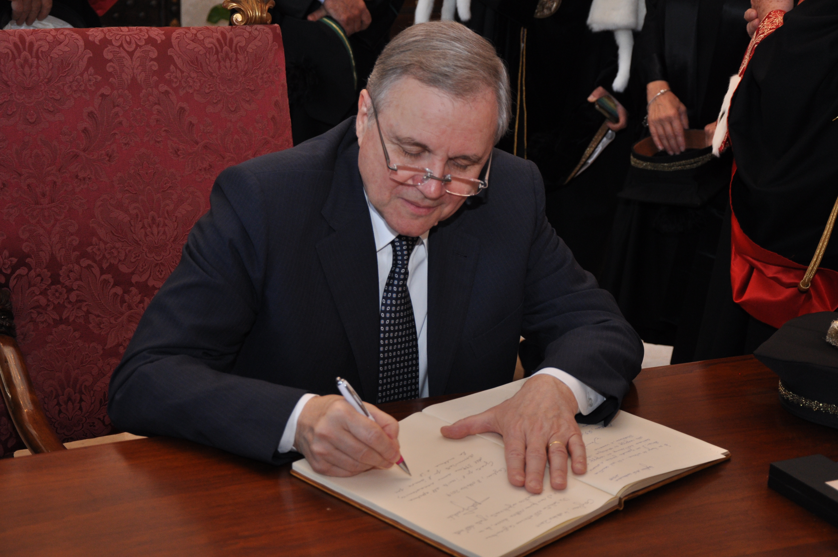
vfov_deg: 20.1
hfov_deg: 29.9
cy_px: 278
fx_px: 1569
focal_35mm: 68
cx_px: 419
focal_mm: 45
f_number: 5
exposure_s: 1/60
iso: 500
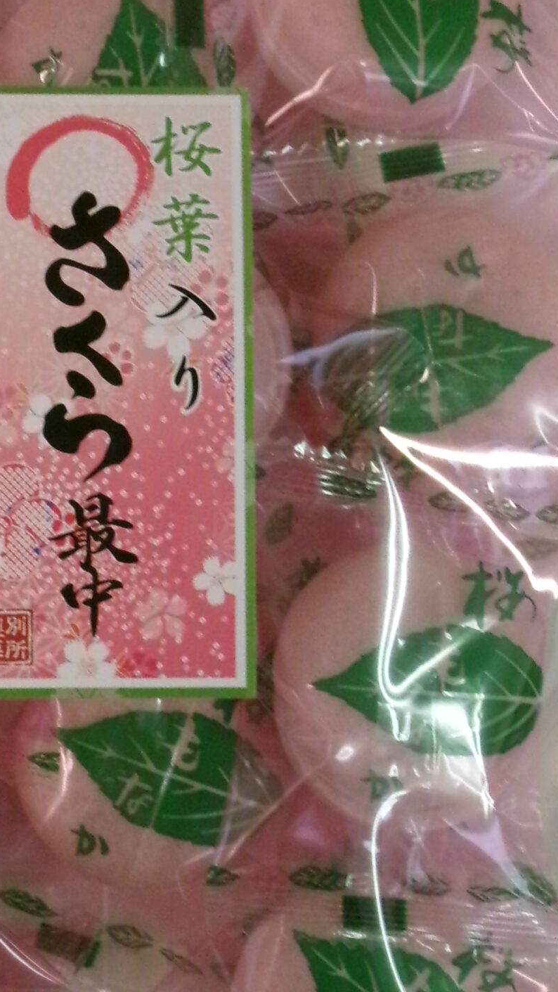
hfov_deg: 14.1
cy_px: 525
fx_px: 2235
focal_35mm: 85
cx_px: 82
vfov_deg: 25.0
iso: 800
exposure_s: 1/100
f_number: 4.7
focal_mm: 7.8
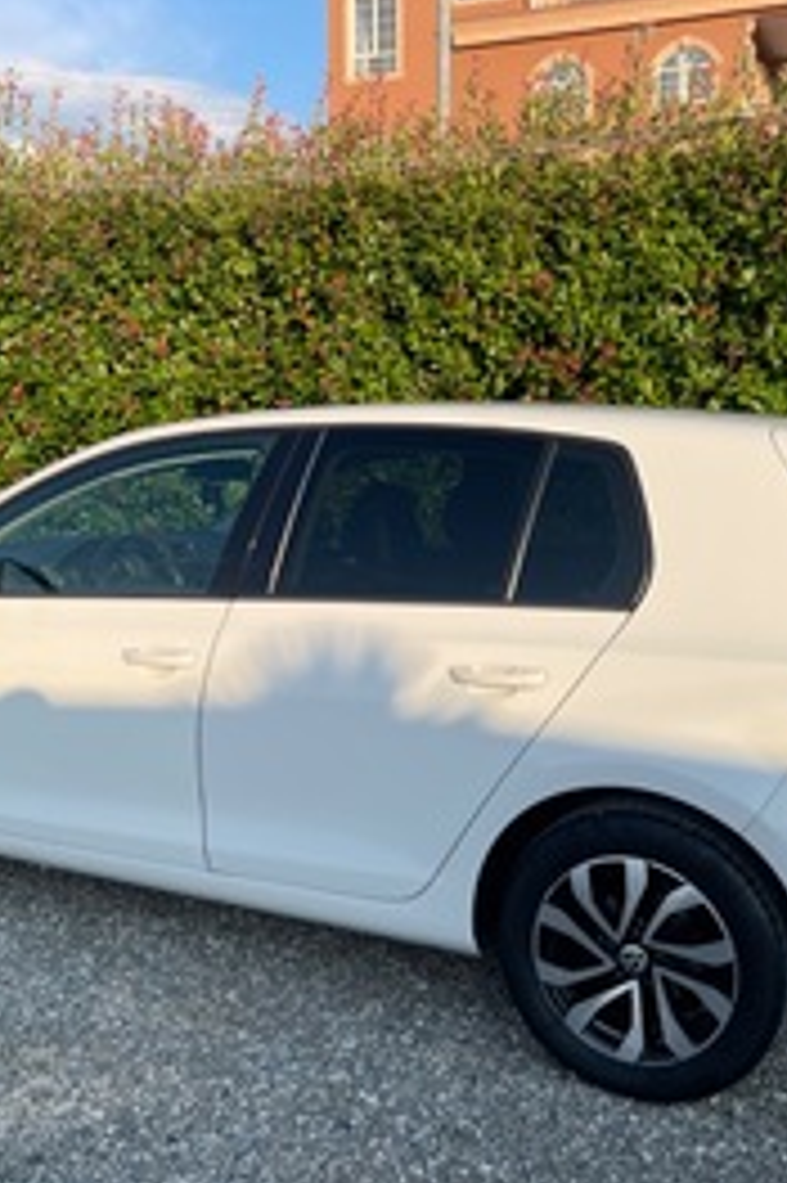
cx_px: 445
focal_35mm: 37
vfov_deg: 51.9
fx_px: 1215
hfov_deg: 35.8
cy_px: 589
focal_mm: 5.1
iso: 32
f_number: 1.6
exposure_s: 1/2336
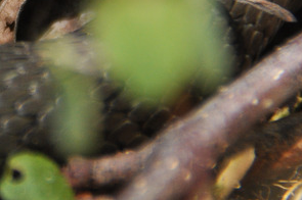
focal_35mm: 1190
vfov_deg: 1.2
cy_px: -41
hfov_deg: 1.7
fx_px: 9972
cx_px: -84
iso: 800
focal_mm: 300
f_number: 5.6
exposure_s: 1/1600
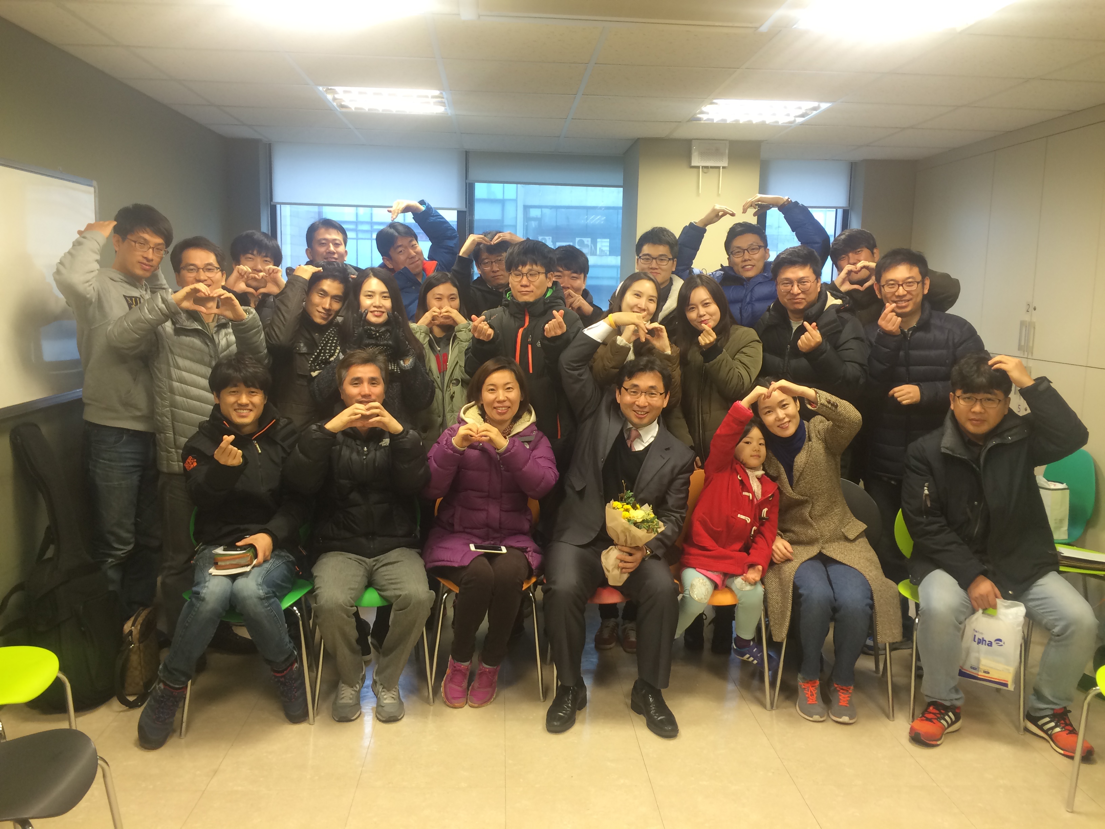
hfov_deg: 61.7
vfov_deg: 48.2
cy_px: 414
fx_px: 926
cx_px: 552
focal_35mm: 29
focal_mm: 4.15
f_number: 2.2
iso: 50
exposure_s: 1/30
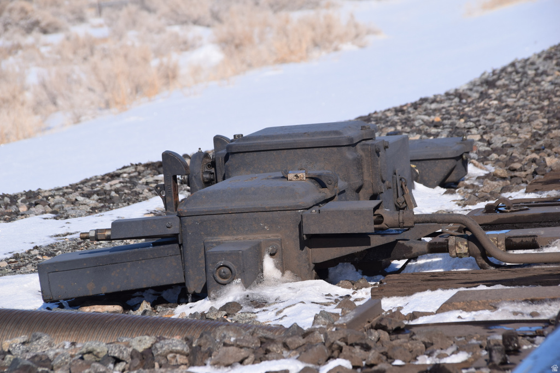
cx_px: 280
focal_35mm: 188
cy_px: 186
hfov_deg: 11.0
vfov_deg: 7.3
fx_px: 2917
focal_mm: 125
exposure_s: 1/640
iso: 200
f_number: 9
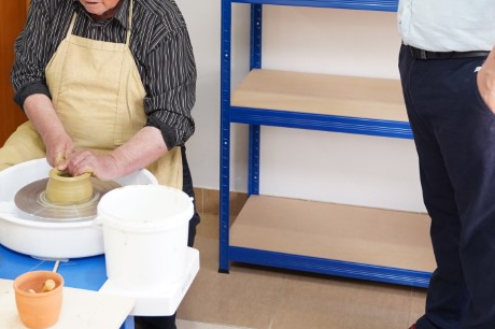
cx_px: 157
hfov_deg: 28.3
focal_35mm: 71
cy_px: 55
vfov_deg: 18.9
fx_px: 976
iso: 1000
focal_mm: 34
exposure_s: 1/60
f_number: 2.8
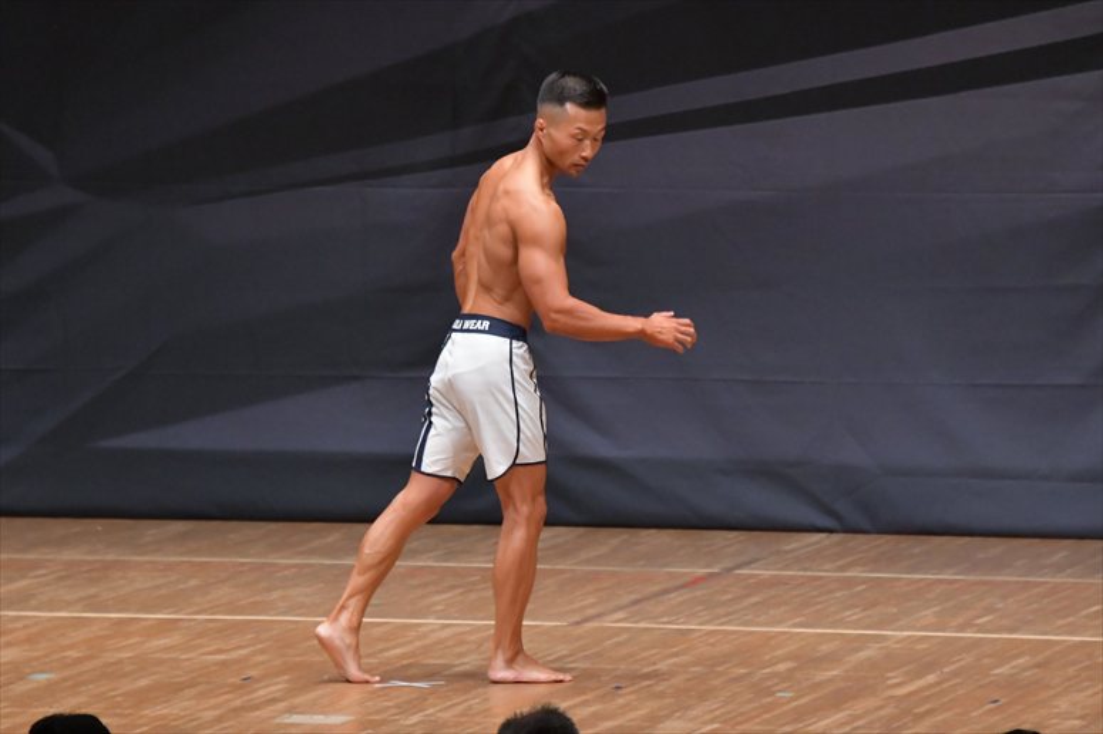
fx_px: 9187
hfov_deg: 6.9
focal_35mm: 300
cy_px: 367
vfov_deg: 4.6
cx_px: 552
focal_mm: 200
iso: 6400
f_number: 5.6
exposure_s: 1/400
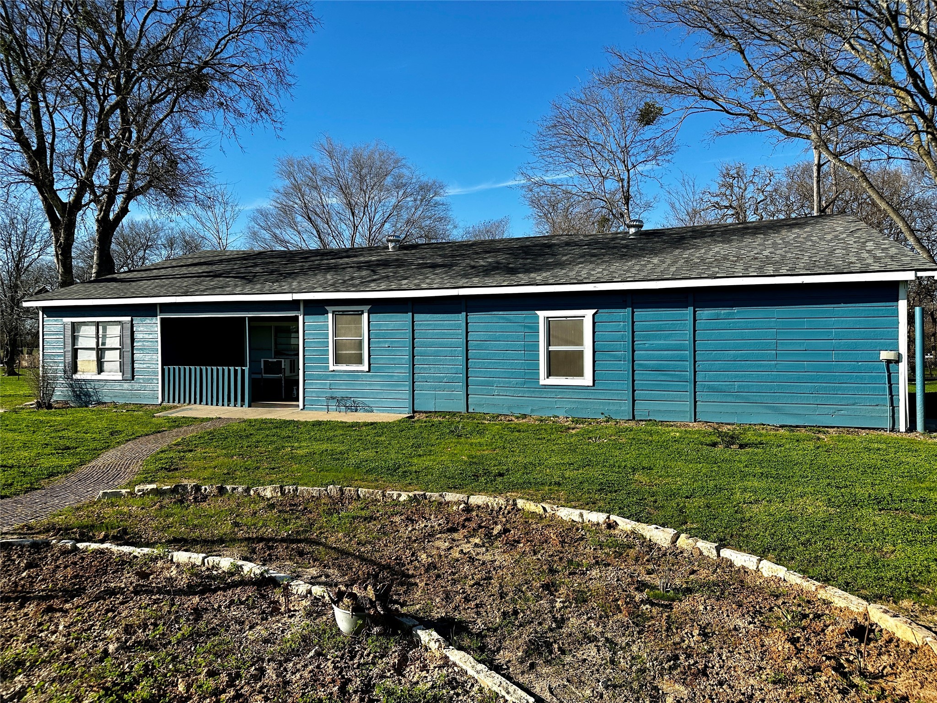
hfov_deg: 71.6
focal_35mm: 24
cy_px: 352
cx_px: 468
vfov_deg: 56.8
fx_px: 650
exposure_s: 1/3717
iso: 80
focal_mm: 6.86
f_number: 1.78
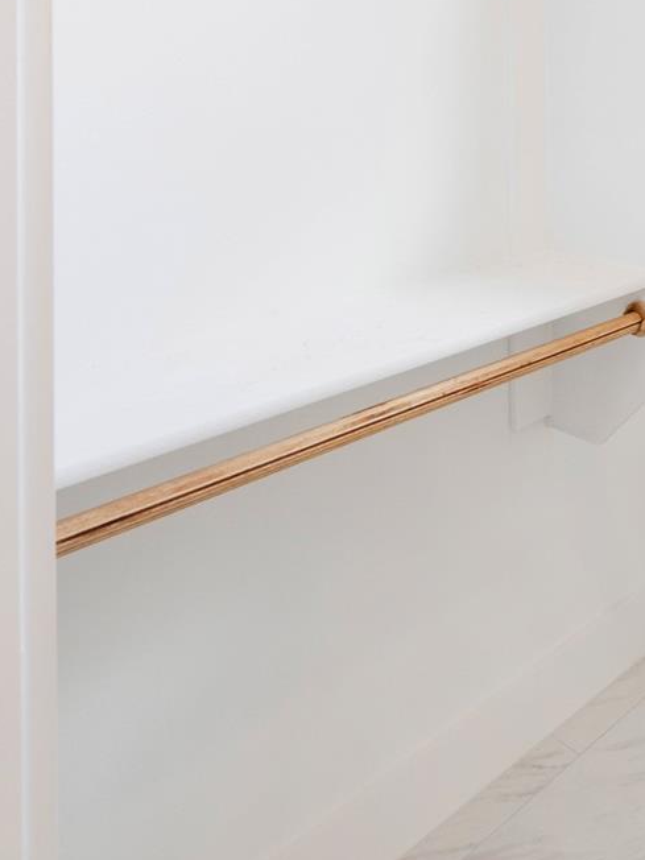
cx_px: 628
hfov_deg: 37.8
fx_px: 845
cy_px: 65
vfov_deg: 47.7
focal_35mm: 34
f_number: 4.5
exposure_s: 1/60
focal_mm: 10
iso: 320
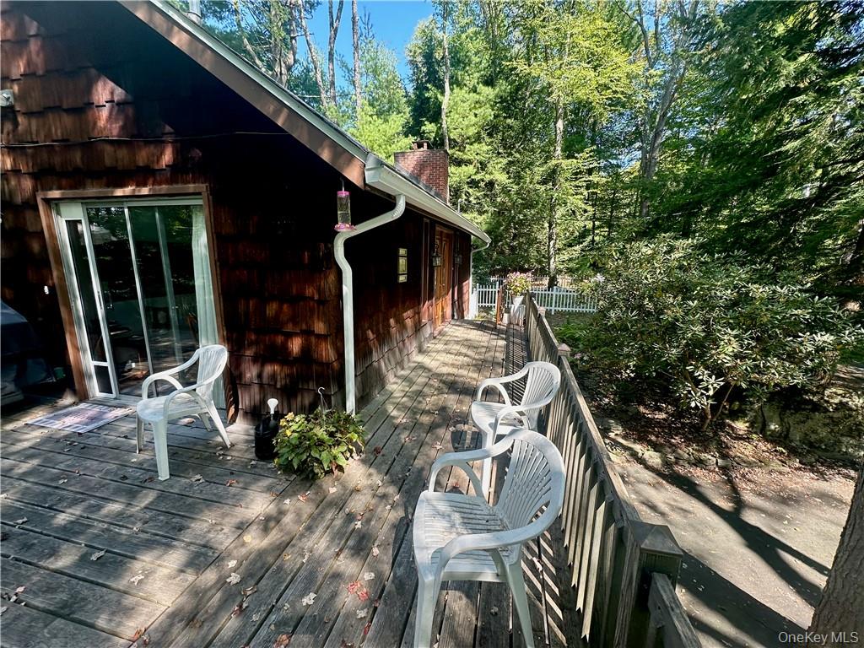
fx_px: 349
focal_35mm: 14
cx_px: 432
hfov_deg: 102.1
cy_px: 324
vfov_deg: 85.7
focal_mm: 2.22
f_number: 2.2
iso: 40
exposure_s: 1/146
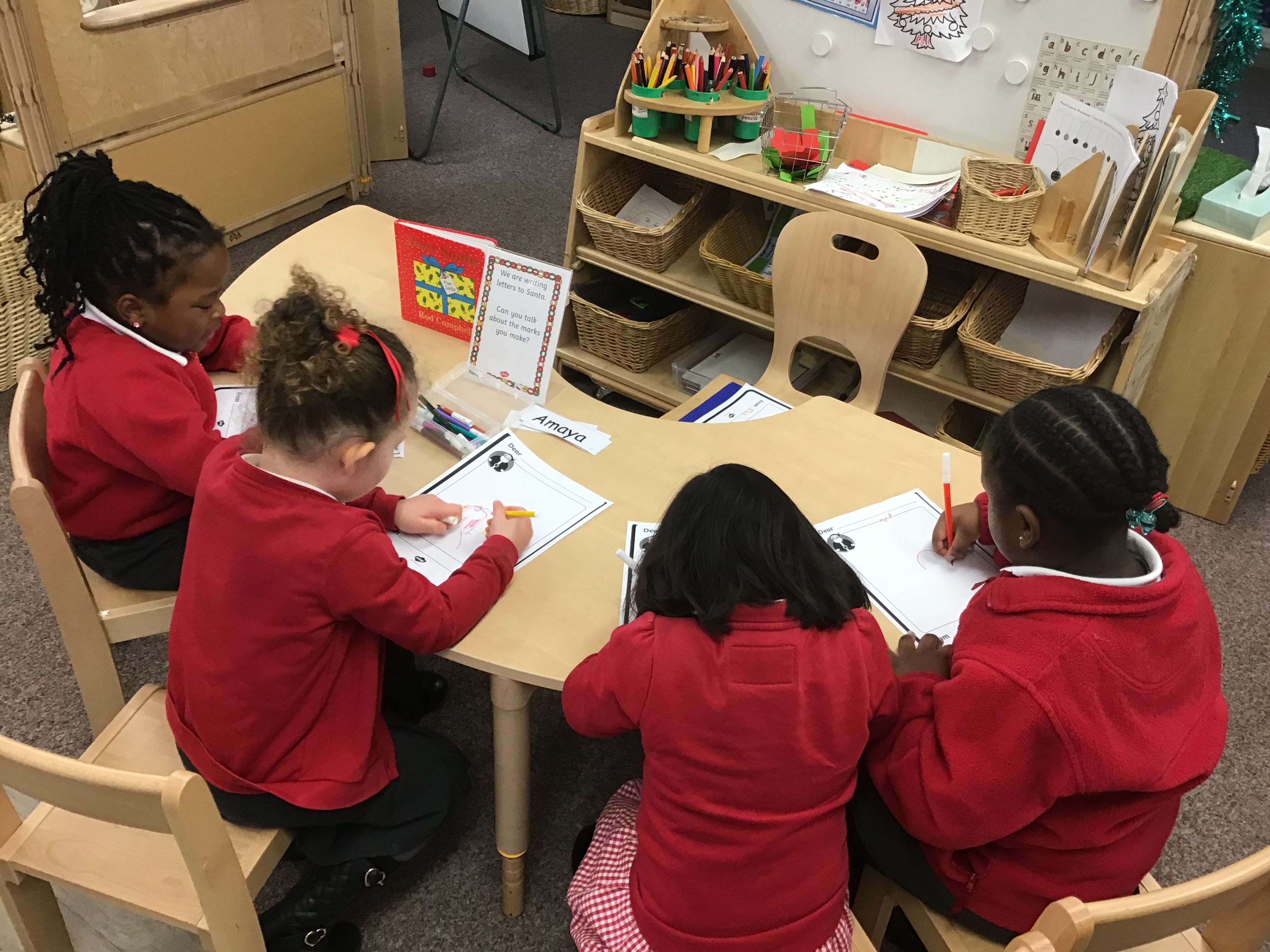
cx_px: 635
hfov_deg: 58.4
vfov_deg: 45.4
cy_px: 476
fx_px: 1137
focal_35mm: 31
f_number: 2.4
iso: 100
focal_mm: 3.3
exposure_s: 1/33
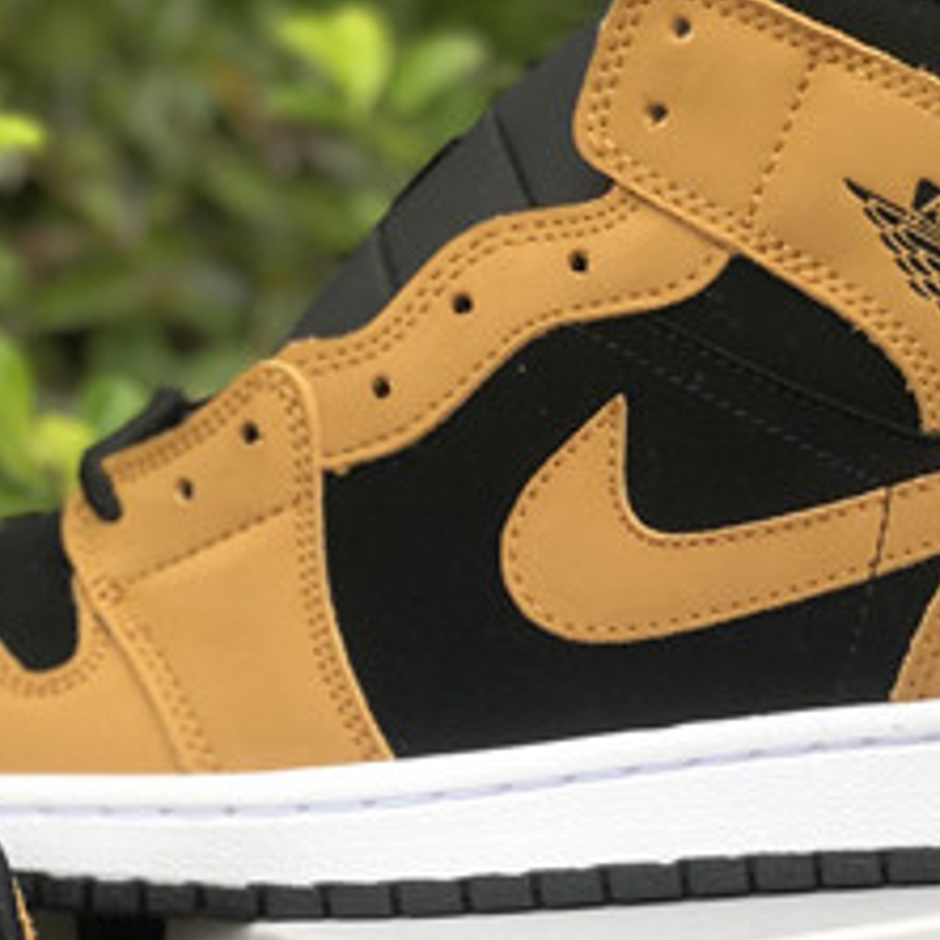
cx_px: 419
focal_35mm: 153
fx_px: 4701
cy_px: 1082
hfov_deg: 11.4
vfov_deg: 11.2
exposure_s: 1/60
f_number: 2.4
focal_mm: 6
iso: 32
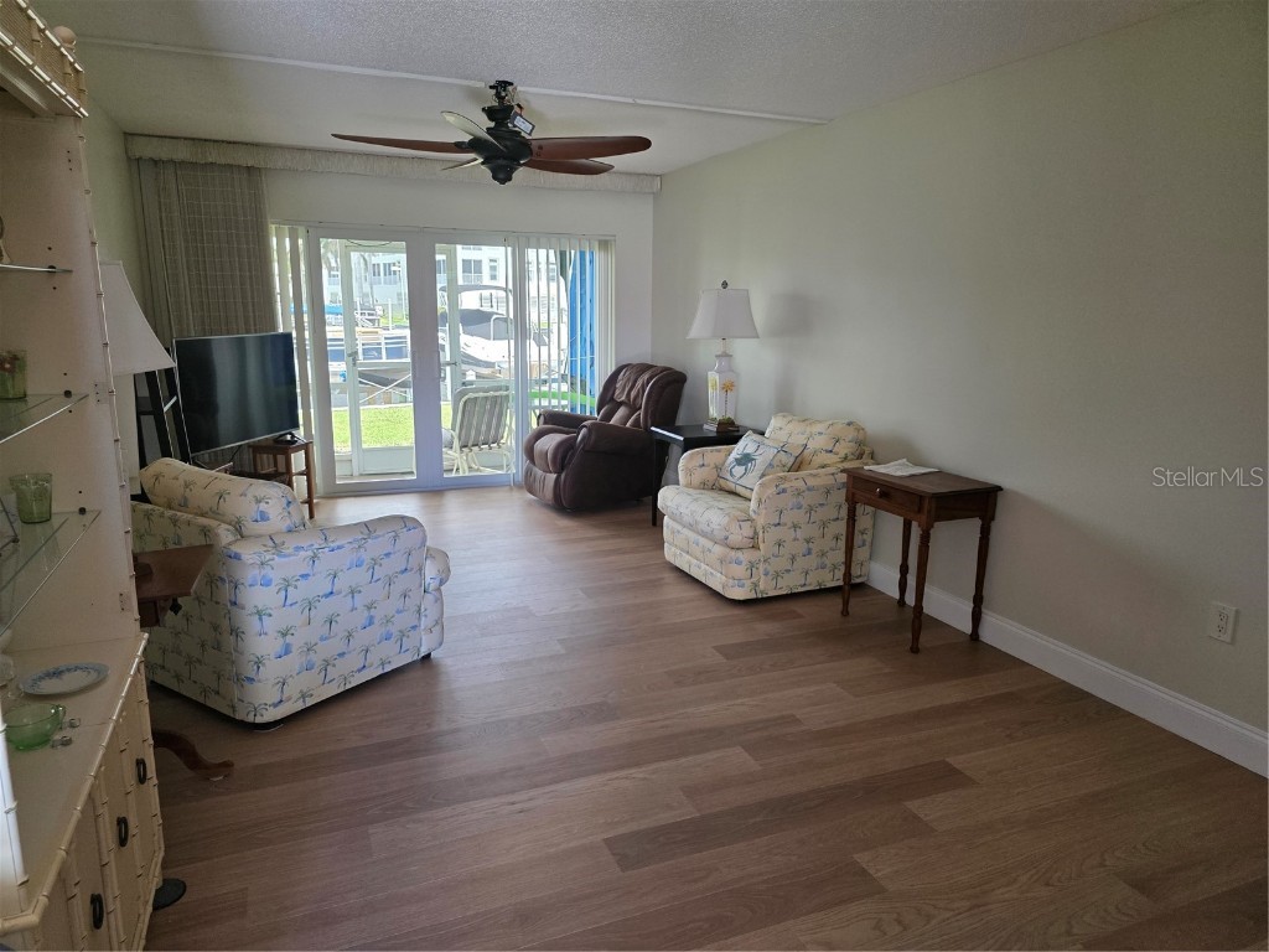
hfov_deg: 73.9
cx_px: 634
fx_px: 843
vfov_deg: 58.9
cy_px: 476
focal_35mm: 23
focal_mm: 6.3
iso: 200
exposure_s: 1/120
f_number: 1.7
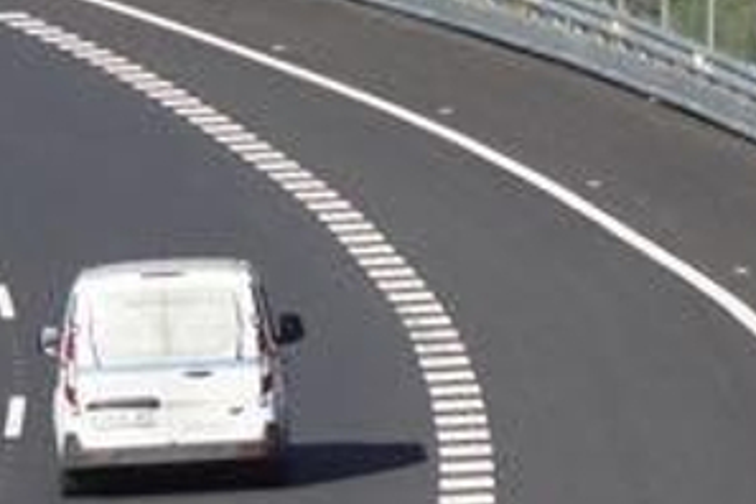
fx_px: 18689
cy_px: 253
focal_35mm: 890
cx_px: -1100
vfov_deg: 1.5
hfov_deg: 2.3
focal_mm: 110
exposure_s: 1/400
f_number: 7.1
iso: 200
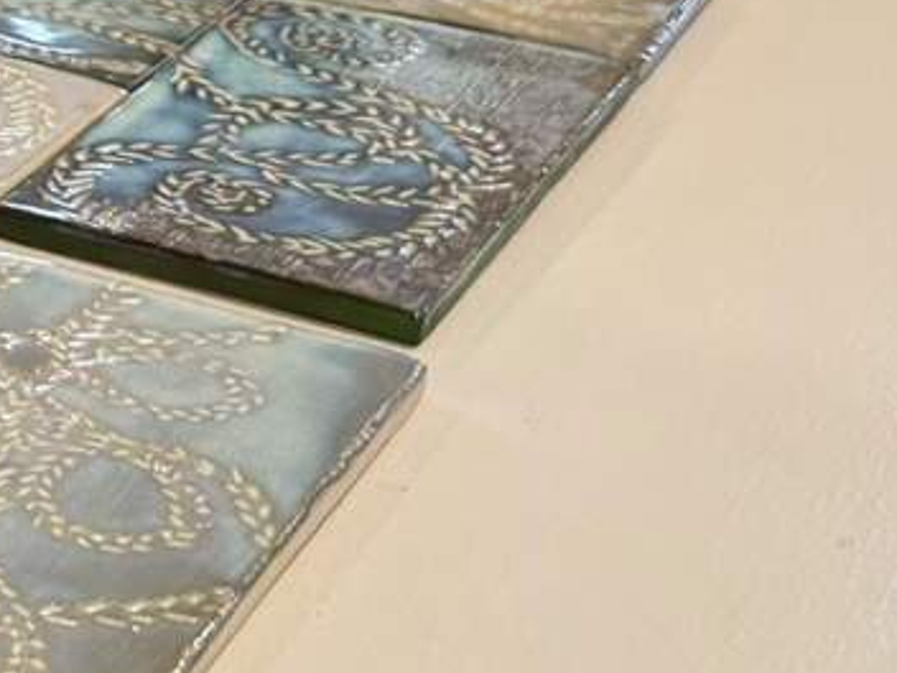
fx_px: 3395
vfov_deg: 10.8
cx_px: -1091
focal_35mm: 131
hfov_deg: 12.5
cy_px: -446
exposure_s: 1/60
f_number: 1.78
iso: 160
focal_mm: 6.76
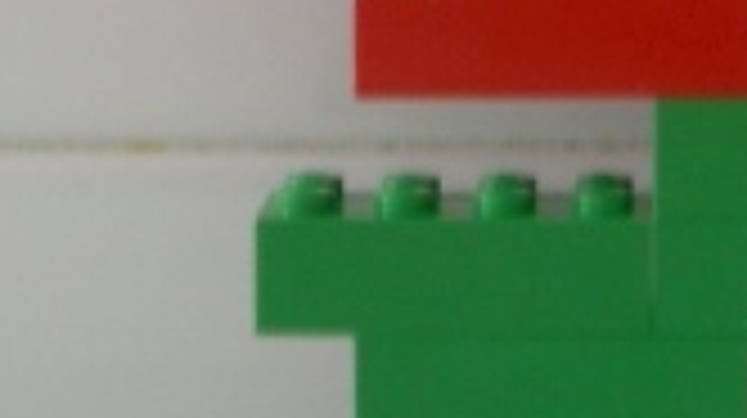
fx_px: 3958
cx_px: 814
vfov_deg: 5.8
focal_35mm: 200
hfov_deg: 10.7
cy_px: -575
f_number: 2.8
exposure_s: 1/2.8
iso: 50
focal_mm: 6.3
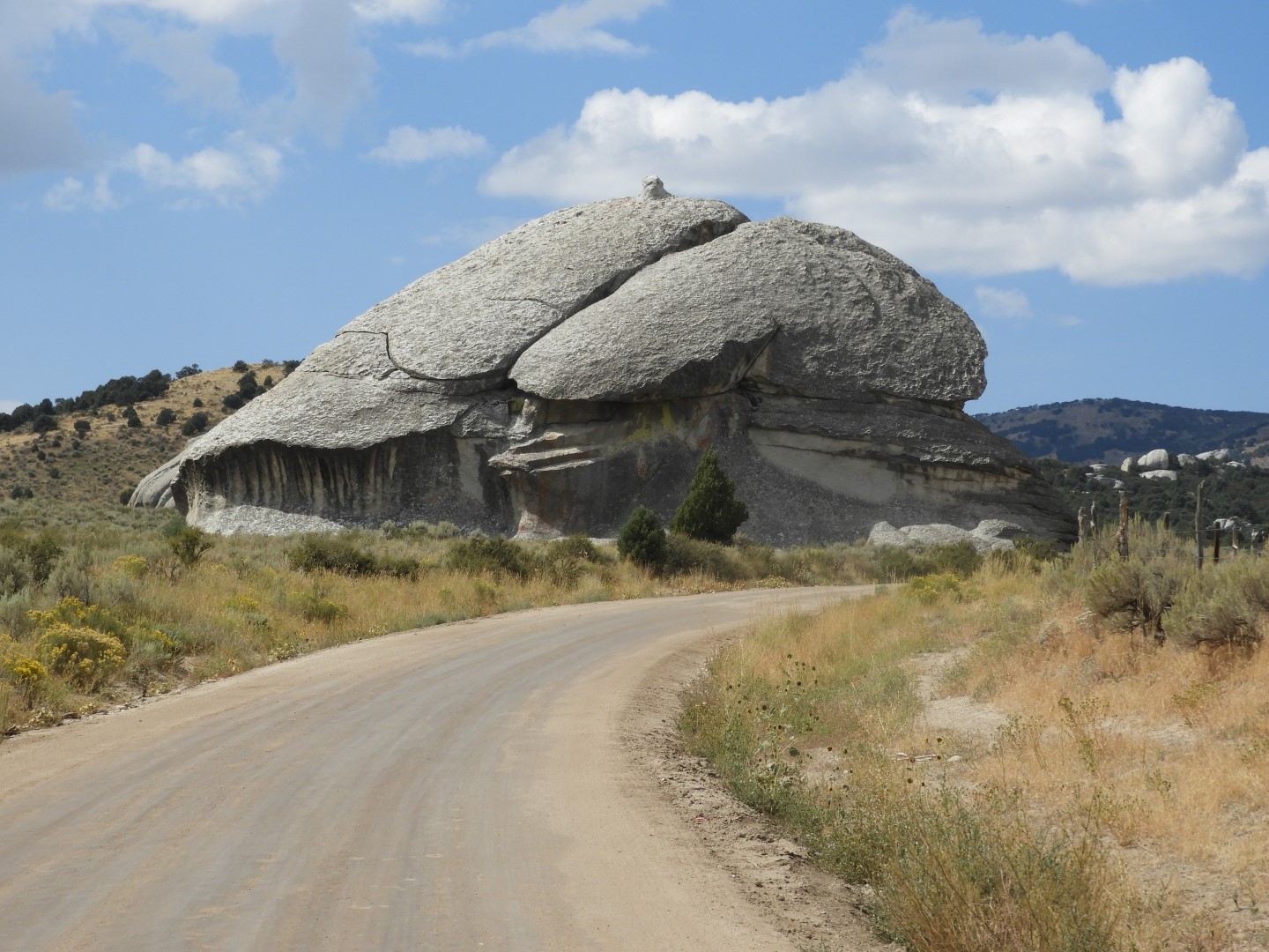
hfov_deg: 18.7
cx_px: 634
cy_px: 476
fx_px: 3849
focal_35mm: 105
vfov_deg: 14.1
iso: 100
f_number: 4.8
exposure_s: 1/1000
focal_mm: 18.8
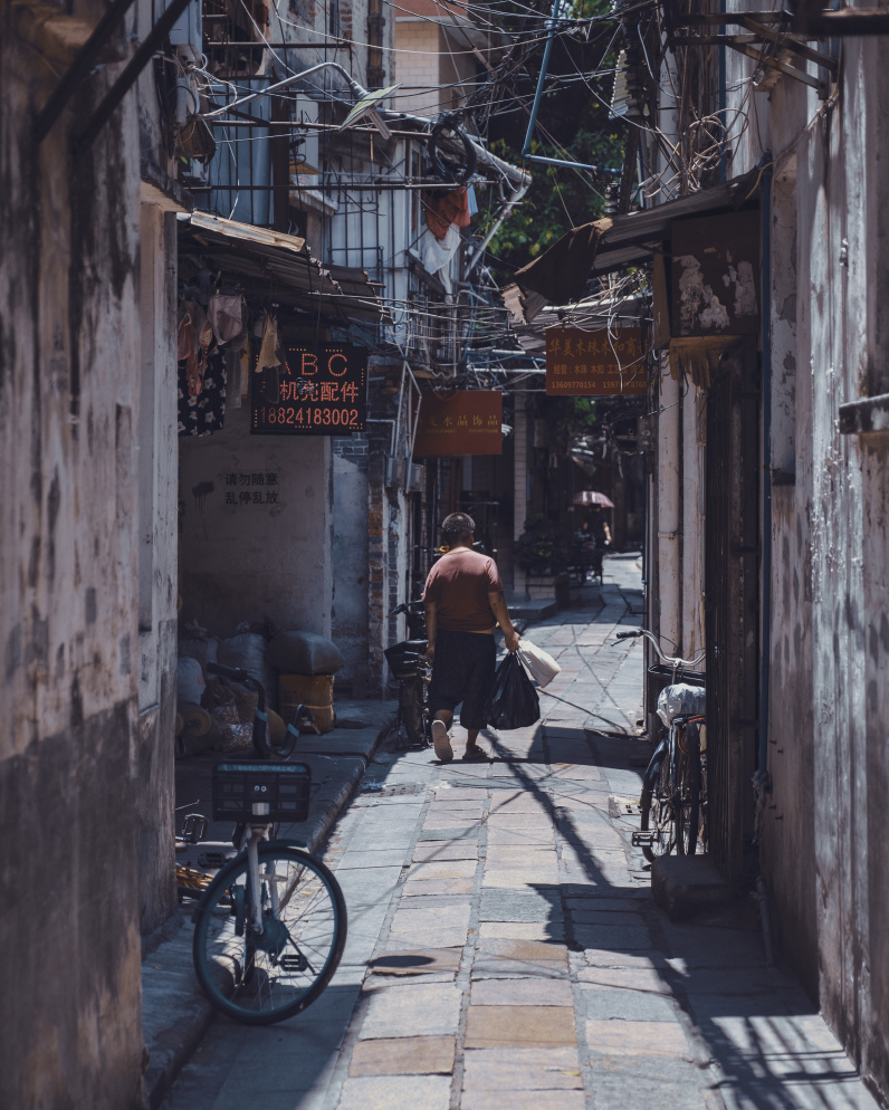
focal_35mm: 94
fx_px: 3090
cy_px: 577
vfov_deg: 20.4
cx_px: 444
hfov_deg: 16.4
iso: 320
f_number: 2.8
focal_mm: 55
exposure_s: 1/1250
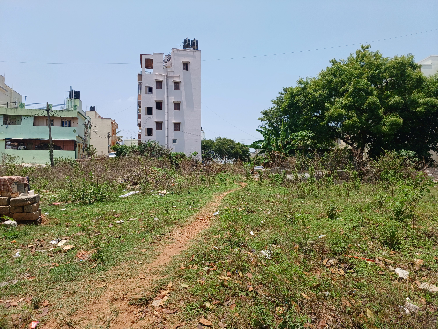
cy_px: 164
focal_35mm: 23
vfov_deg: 58.9
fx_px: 291
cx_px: 219
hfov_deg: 73.9
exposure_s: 1/477
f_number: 1.8
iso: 20
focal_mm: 5.06
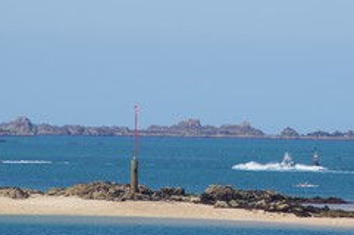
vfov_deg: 2.4
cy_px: 114
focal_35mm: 573
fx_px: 5627
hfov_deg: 3.6
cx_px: 285
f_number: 8
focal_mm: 200
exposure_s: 1/320
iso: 100
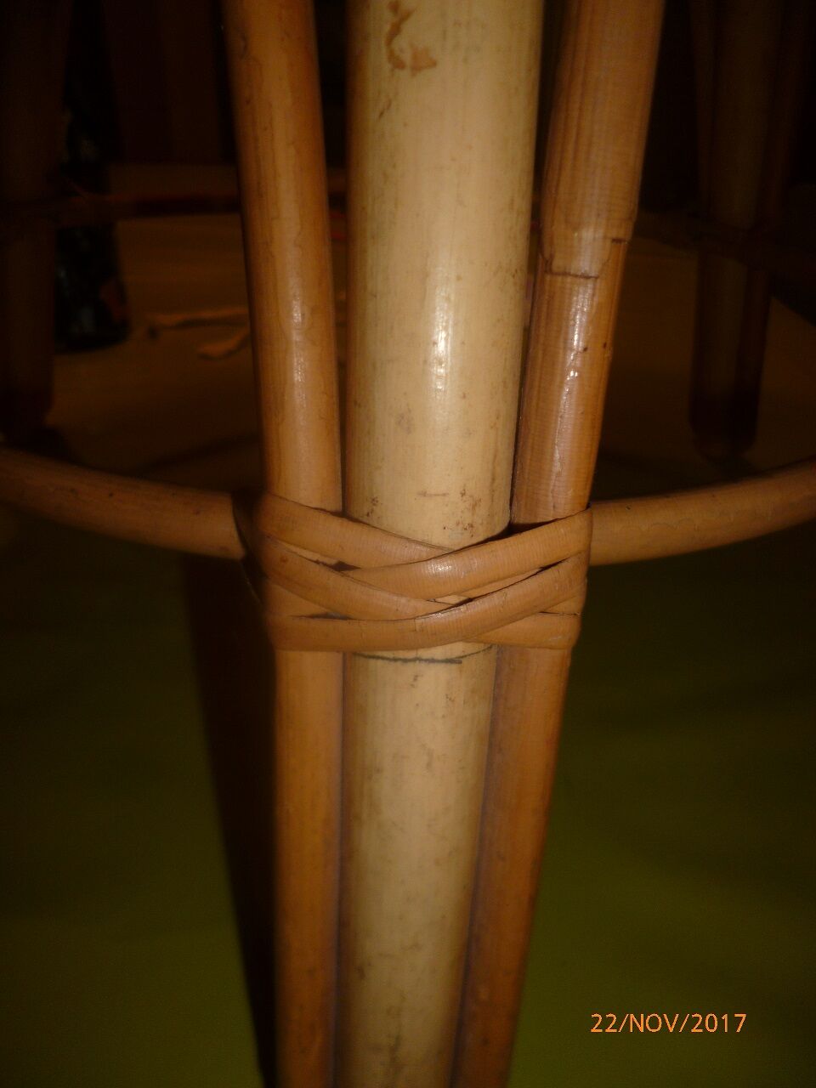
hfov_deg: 56.8
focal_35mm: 24
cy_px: 544
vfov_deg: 71.6
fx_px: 754
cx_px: 408
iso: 100
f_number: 2.5
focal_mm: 4.3
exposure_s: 1/60
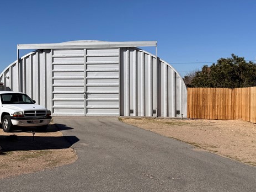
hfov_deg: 35.5
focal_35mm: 53
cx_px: 71
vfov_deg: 27.5
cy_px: 96
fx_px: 392
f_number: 1.78
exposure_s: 1/10417
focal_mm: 6.76
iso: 80
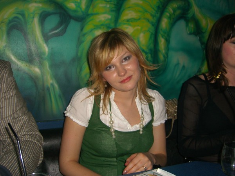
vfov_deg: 37.7
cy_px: 88
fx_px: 258
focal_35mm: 38
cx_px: 118
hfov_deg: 49.0
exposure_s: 1/60
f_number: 2.8
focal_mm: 7.9
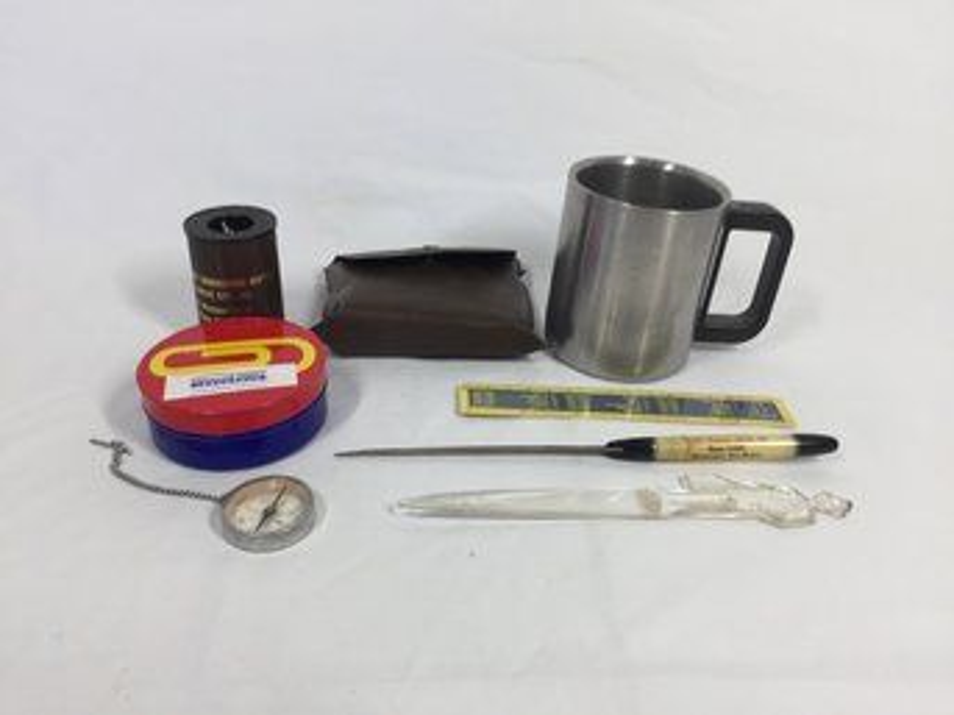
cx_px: 477
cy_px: 358
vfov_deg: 48.2
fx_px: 799
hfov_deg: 61.7
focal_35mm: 29
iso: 40
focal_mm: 4.15
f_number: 2.2
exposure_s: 1/120
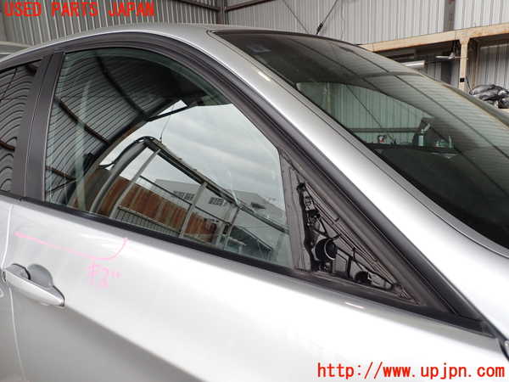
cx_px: 254
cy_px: 191
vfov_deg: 54.9
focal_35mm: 25
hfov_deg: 69.4
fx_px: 368
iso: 100
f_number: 2.8
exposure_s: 1/125
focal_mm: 4.5
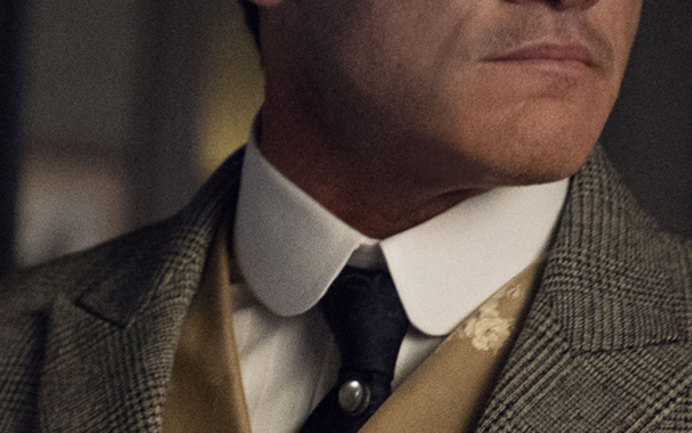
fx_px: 4962
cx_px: -166
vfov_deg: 5.0
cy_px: 510
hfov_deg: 7.9
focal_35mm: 263
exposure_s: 1/100
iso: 3200
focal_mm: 70
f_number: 2.8
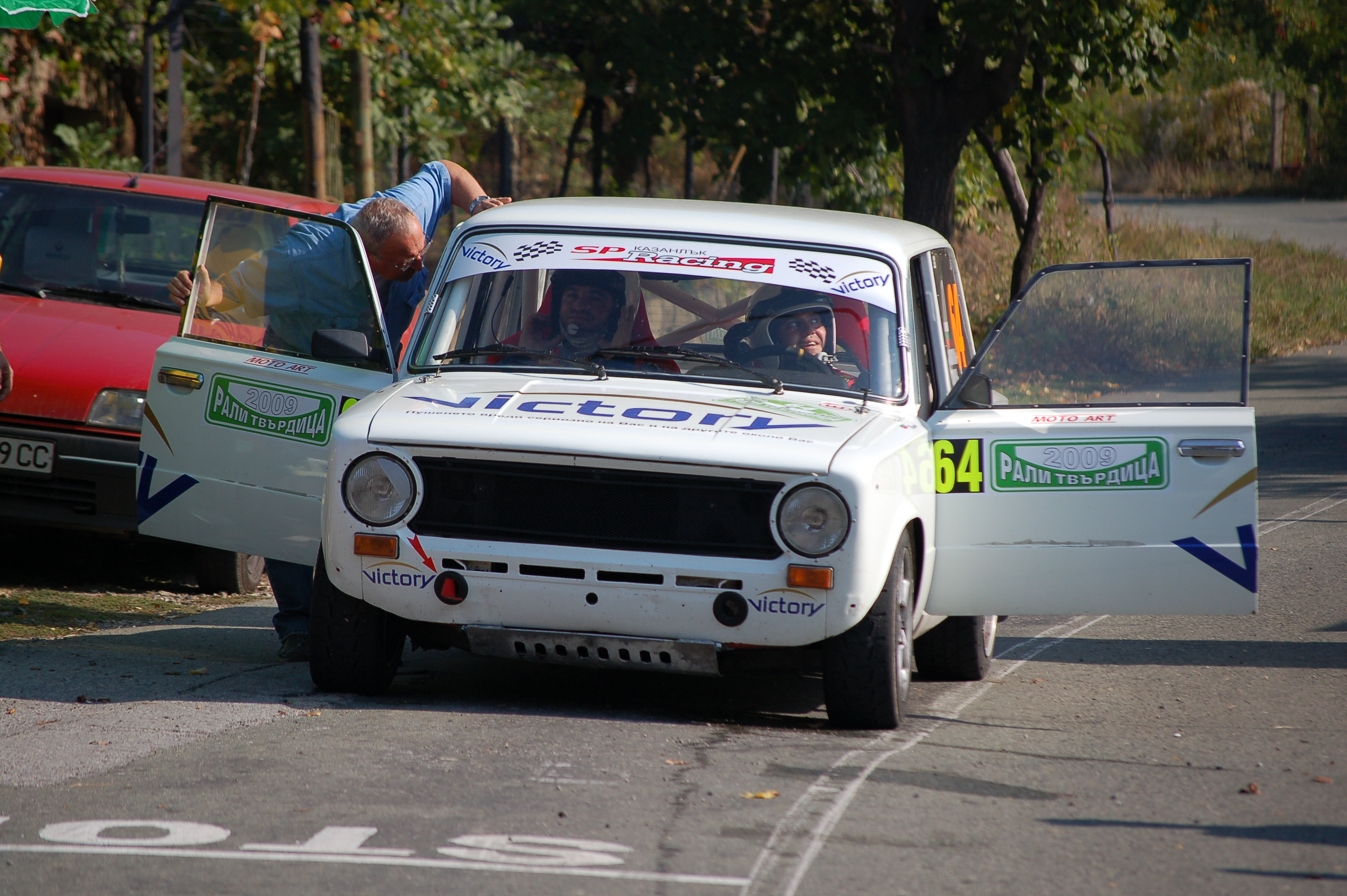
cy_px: 448
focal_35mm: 240
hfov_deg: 8.6
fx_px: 8972
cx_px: 674
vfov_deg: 5.7
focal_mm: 160
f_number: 5.3
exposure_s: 1/1000
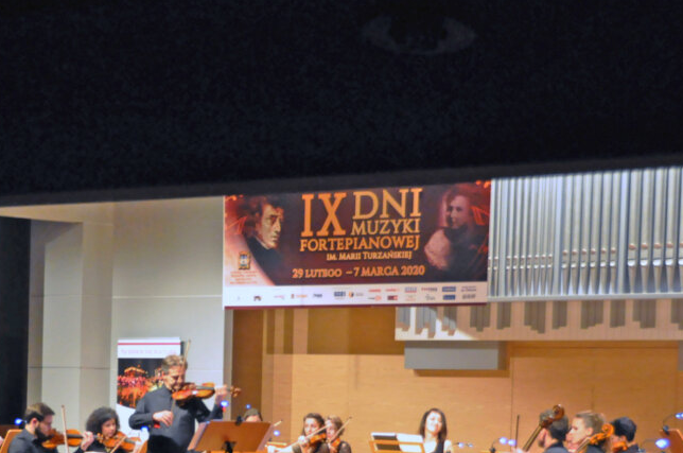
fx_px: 1723
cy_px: 418
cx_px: 181
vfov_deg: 14.8
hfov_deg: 22.2
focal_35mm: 91
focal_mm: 32
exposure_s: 1/20
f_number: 4.5
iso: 3200
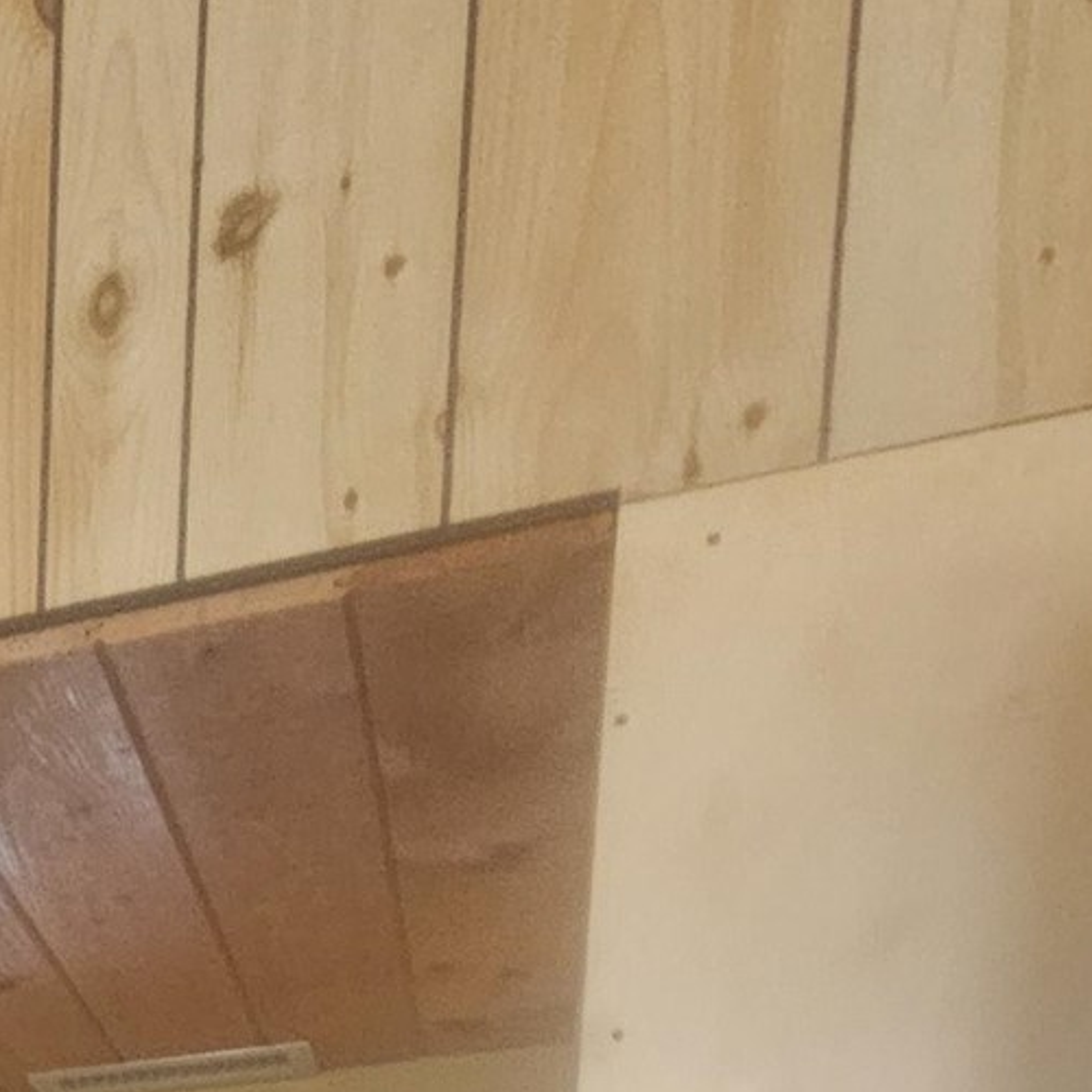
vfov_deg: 21.6
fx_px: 1892
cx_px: -494
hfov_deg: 25.3
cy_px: 1939
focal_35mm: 53
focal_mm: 2.2
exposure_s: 1/40
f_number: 2.2
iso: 320
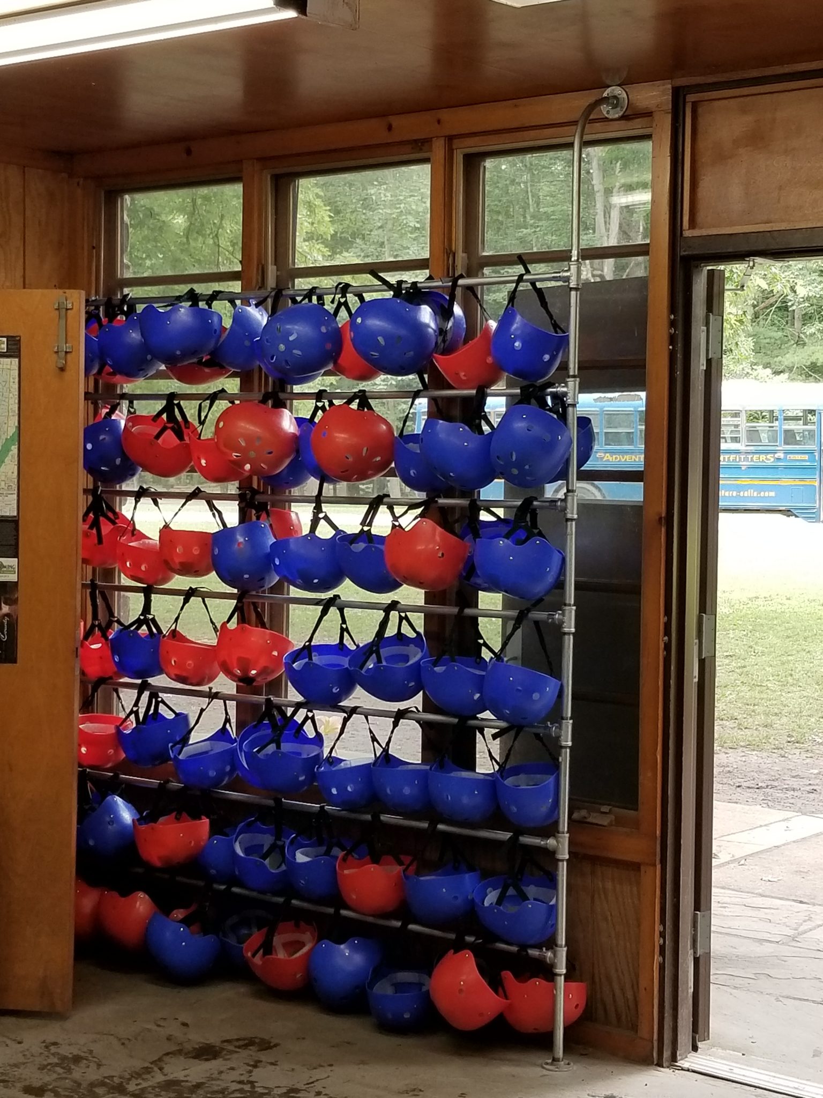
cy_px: 549
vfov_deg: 67.3
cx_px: 412
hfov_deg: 53.1
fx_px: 824
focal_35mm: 26
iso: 64
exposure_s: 1/120
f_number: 1.7
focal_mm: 4.25
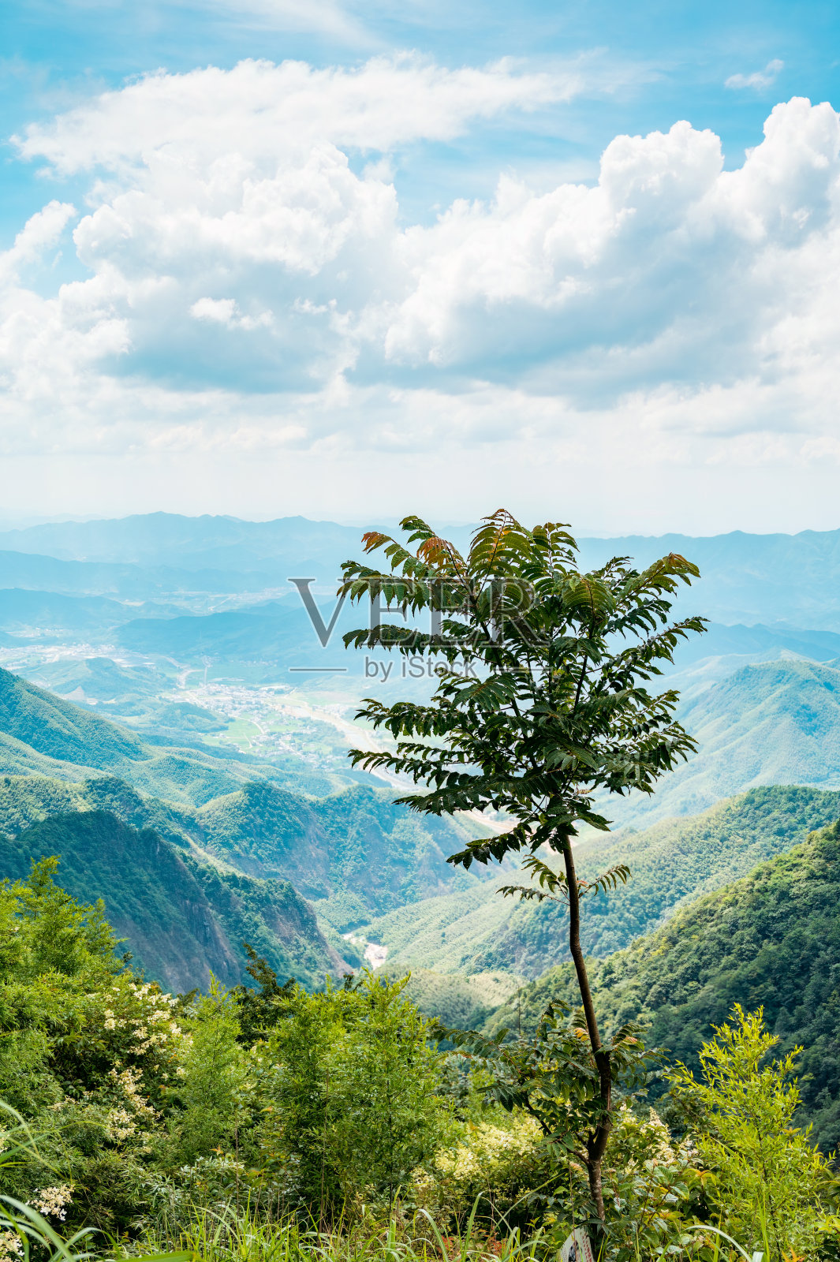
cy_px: 631
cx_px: 420
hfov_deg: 34.2
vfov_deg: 49.6
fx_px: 1366
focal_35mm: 39
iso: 100
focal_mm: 39
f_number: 7.1
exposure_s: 1/320
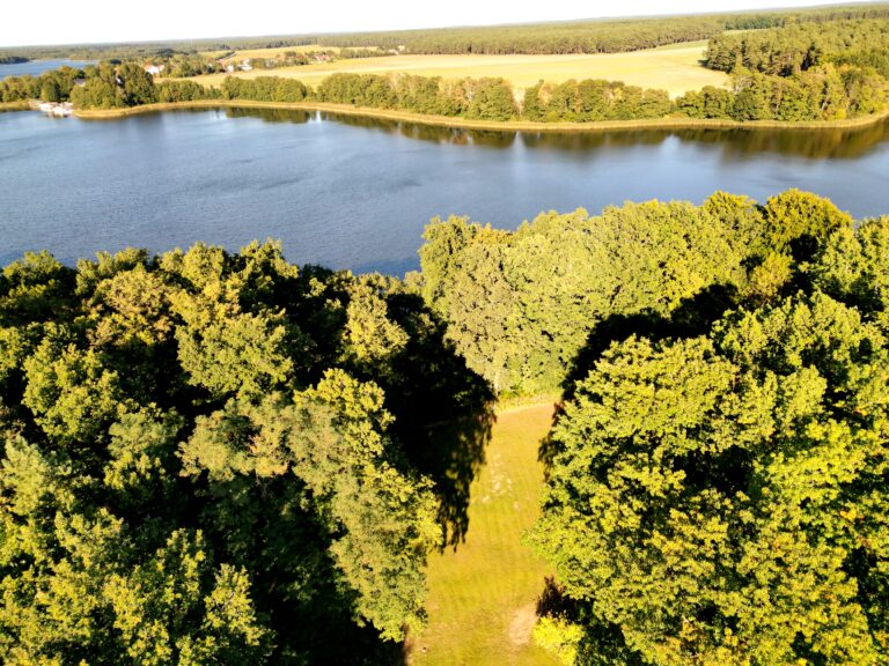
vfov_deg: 56.8
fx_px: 616
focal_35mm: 24
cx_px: 444
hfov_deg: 71.6
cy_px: 333
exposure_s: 1/1500
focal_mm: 6.72
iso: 110
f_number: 1.7
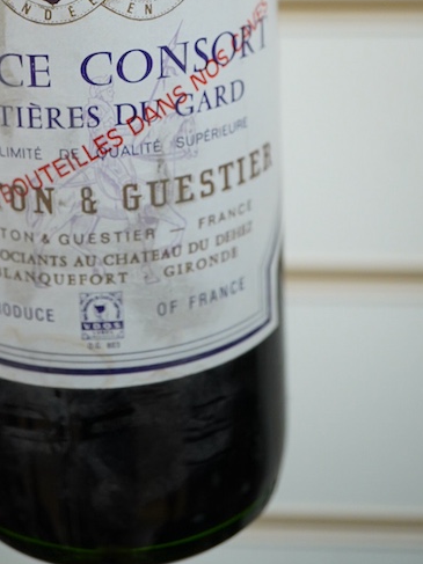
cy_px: 87
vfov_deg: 23.9
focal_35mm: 80
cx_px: 144
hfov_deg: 18.4
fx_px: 1304
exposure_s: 1/125
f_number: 5.6
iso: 1250
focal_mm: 30
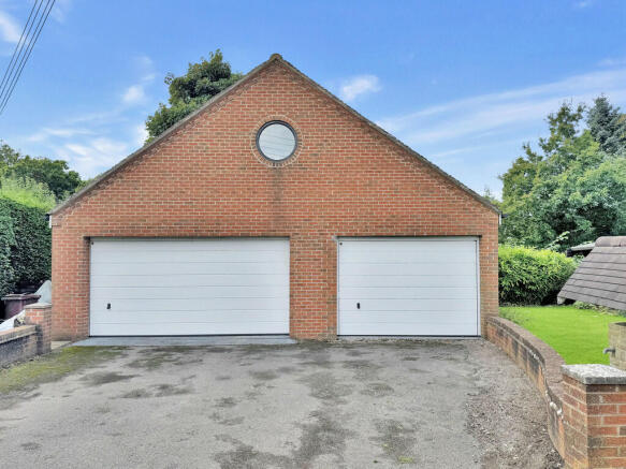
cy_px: 234
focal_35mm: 24
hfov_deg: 71.6
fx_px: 434
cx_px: 313
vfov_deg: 56.8
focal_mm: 6.76
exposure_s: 1/3597
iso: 80
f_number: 1.78
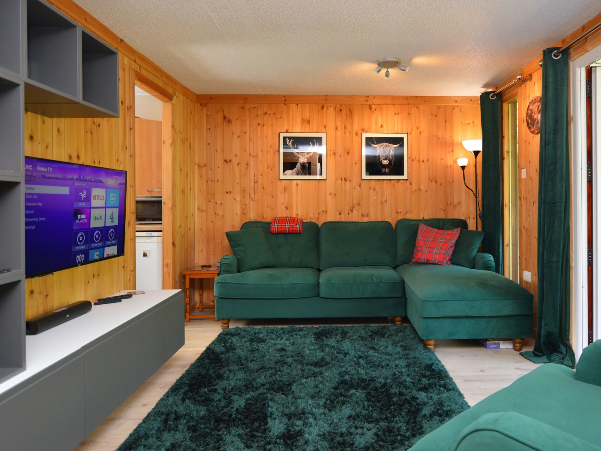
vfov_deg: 54.8
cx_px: 351
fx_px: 434
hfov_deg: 68.9
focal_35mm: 25
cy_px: 204
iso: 450
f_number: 3.5
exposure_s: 1/60
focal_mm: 14
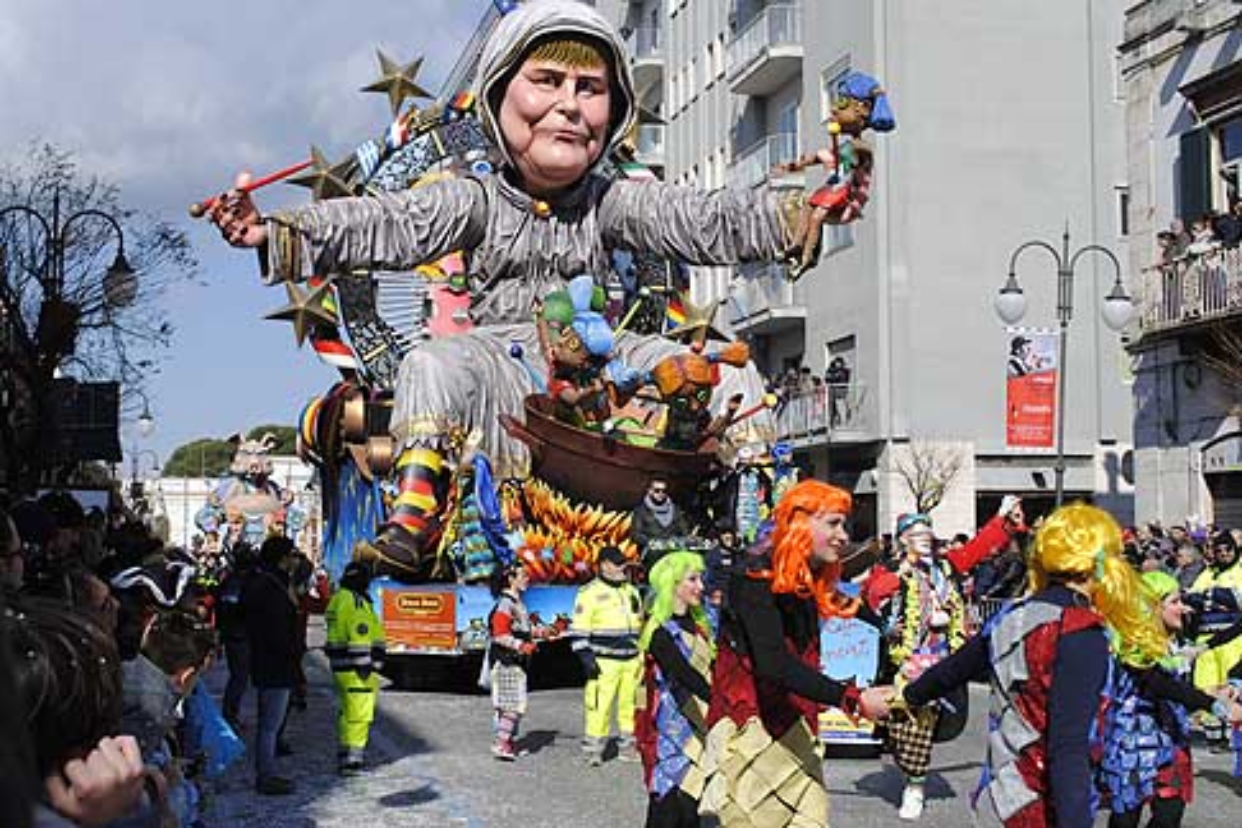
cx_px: 621
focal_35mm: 45
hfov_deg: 43.6
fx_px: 1552
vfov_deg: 29.9
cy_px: 414
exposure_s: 1/250
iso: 100
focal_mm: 30
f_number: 8
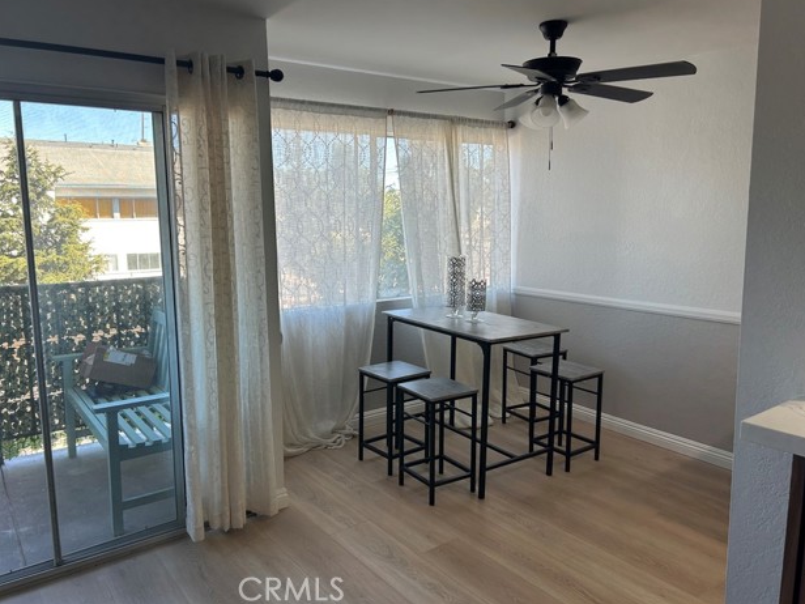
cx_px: 396
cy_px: 294
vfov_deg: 51.3
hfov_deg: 65.3
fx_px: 628
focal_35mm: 27
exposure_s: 1/187
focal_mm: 5.7
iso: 40
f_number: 1.5
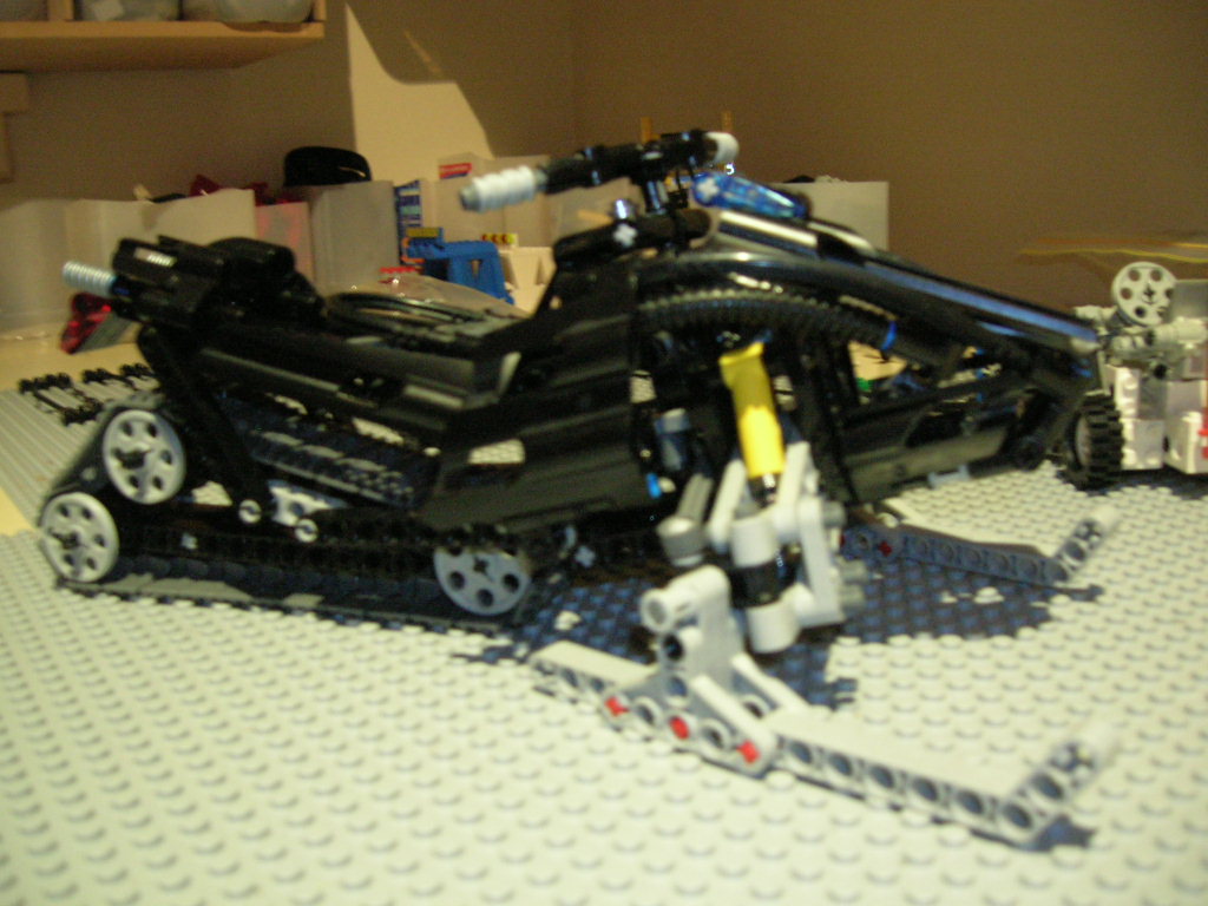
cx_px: 604
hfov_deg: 54.0
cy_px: 453
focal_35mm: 34
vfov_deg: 41.8
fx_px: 1187
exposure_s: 1/2.5
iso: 200
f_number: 2.9
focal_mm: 5.7
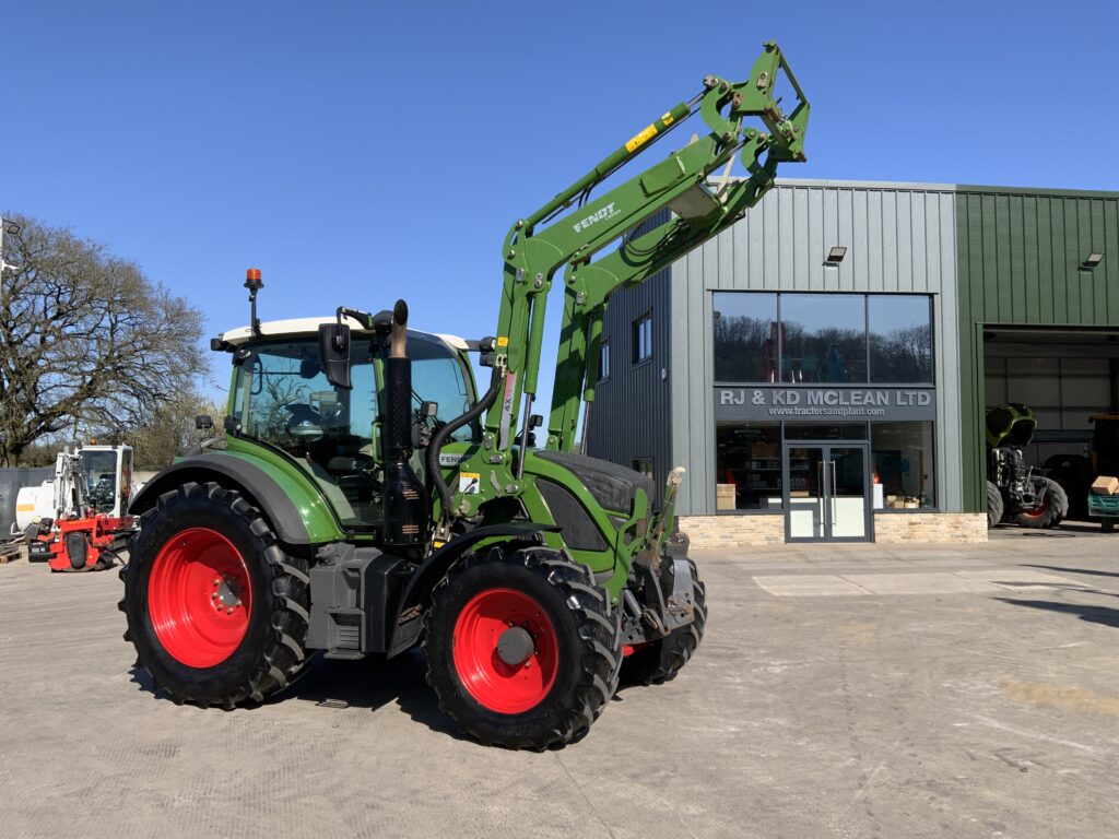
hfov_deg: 61.7
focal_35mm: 29
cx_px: 560
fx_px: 937
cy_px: 420
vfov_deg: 48.2
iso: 16
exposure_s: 1/1730
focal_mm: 3
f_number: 1.8
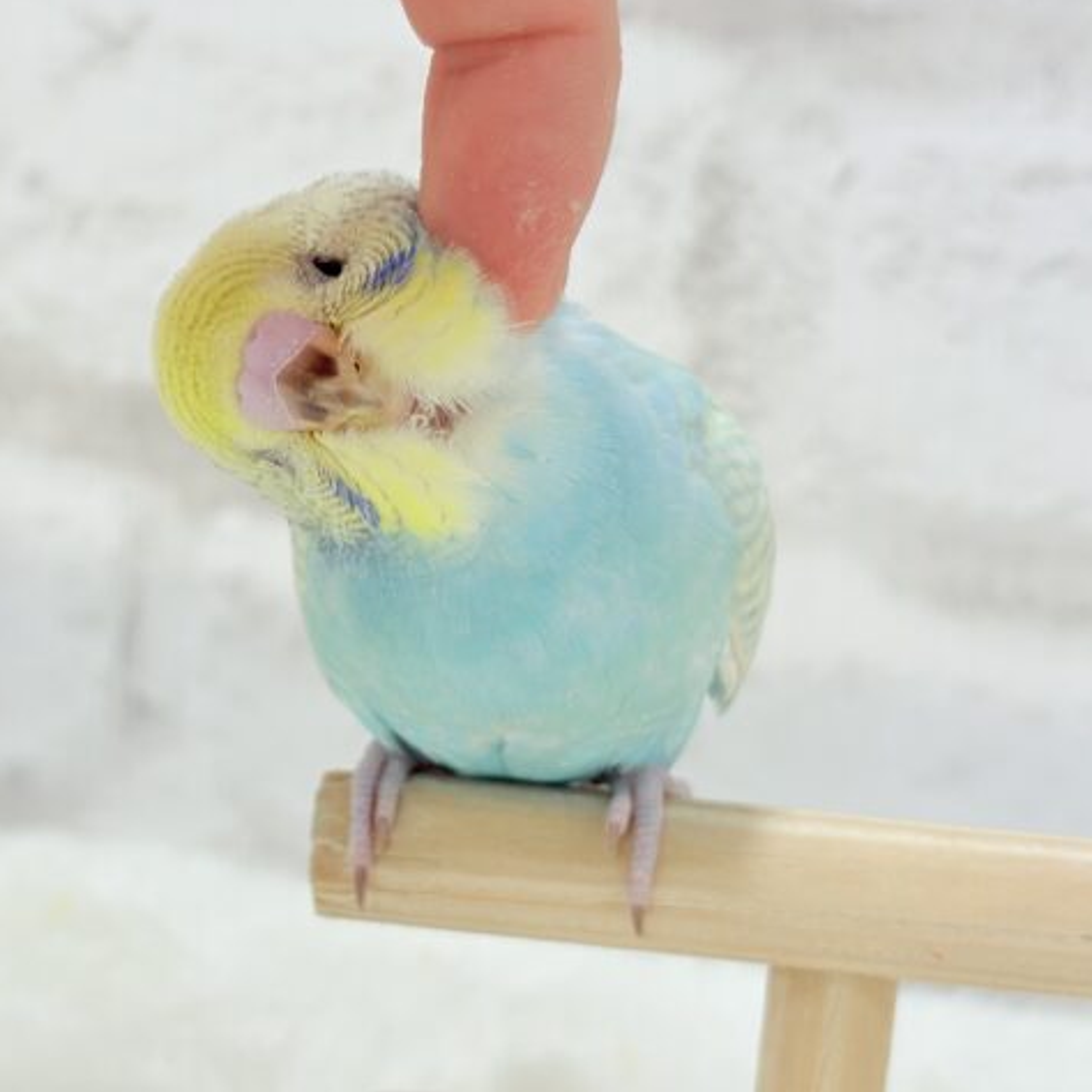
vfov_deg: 27.7
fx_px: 2213
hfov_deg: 27.6
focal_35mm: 62
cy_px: 541
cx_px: 380
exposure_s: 1/50
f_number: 1.6
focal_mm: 5.96
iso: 40
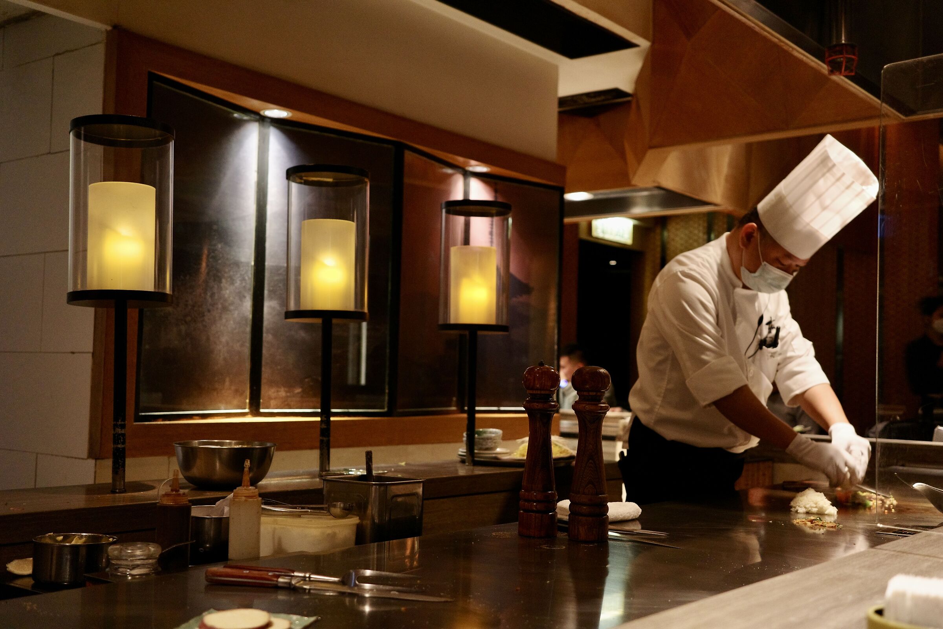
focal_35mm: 40
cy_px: 314
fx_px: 1048
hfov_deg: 48.5
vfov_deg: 33.4
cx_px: 472
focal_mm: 26
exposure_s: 1/20
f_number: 2.8
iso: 1250
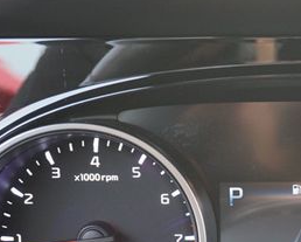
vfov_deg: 17.4
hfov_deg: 21.1
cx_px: 309
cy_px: 224
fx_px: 777
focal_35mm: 87
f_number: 4.5
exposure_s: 1/60
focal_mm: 25
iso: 400
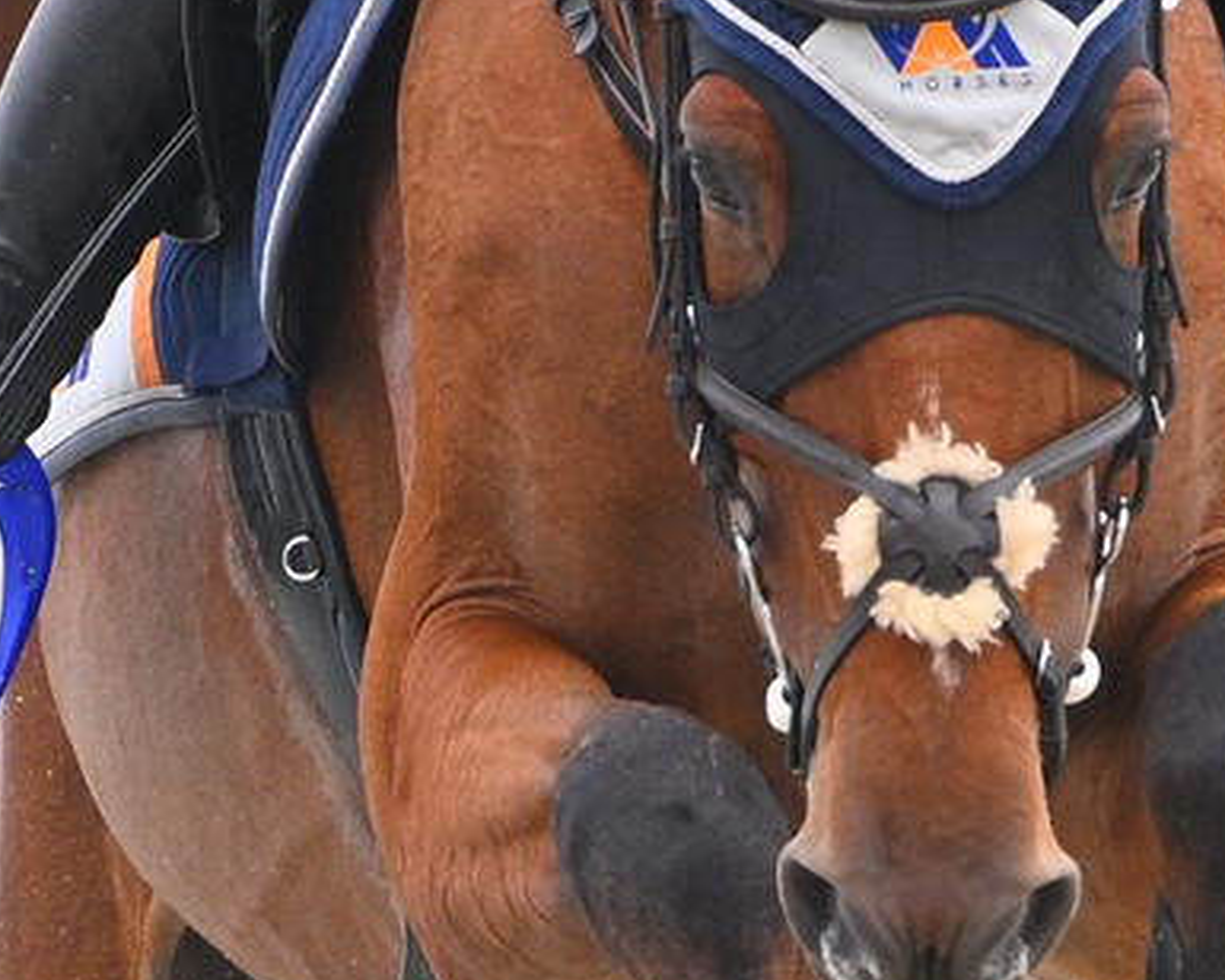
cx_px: 611
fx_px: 49742
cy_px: 784
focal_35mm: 1372
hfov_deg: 1.4
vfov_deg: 1.1
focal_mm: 220
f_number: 5.6
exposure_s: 1/2000
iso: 800
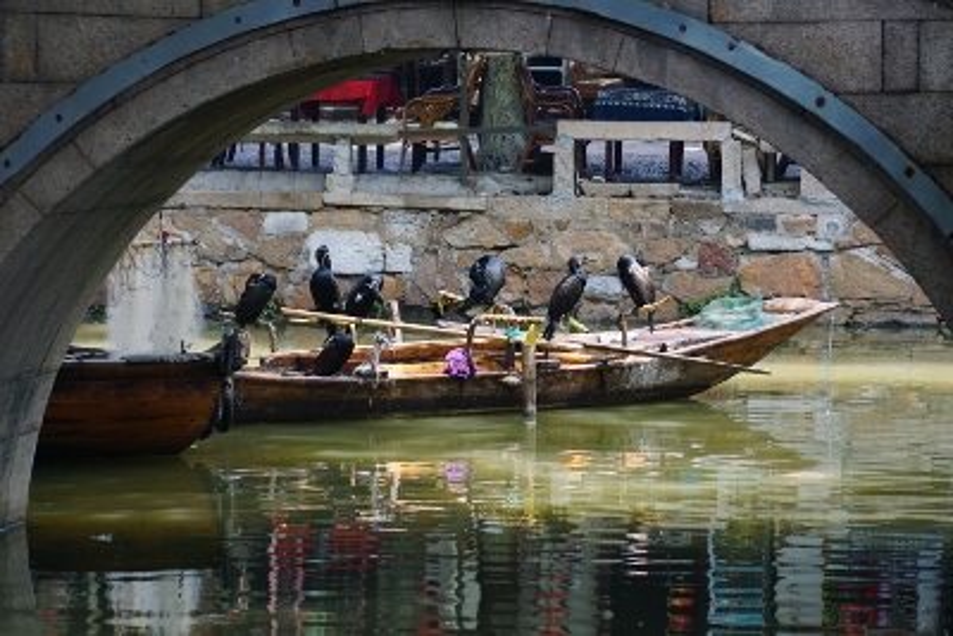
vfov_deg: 6.8
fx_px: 5362
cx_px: 476
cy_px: 318
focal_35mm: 202
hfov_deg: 10.2
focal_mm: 135
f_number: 5.6
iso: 800
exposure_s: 1/250
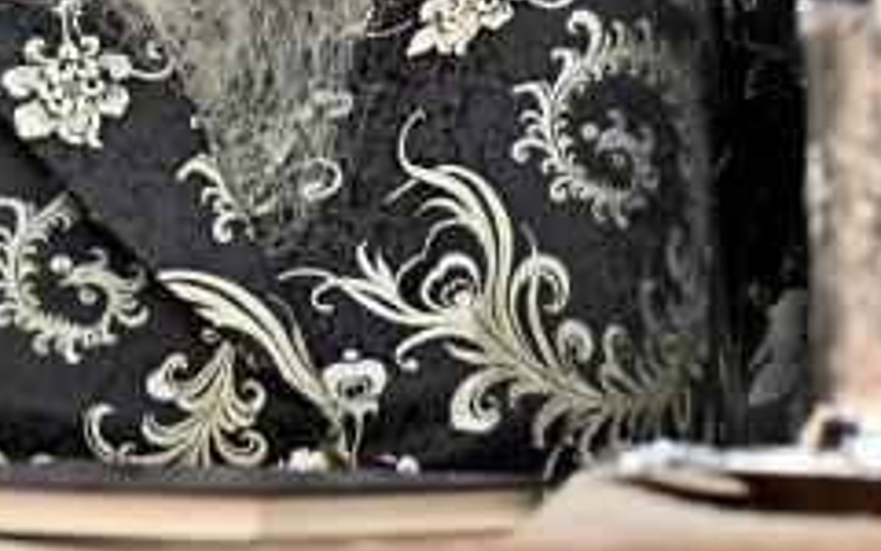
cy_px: -645
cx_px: 162
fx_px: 12533
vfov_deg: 2.5
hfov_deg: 4.0
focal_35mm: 522
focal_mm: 120
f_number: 4
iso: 500
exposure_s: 1/160
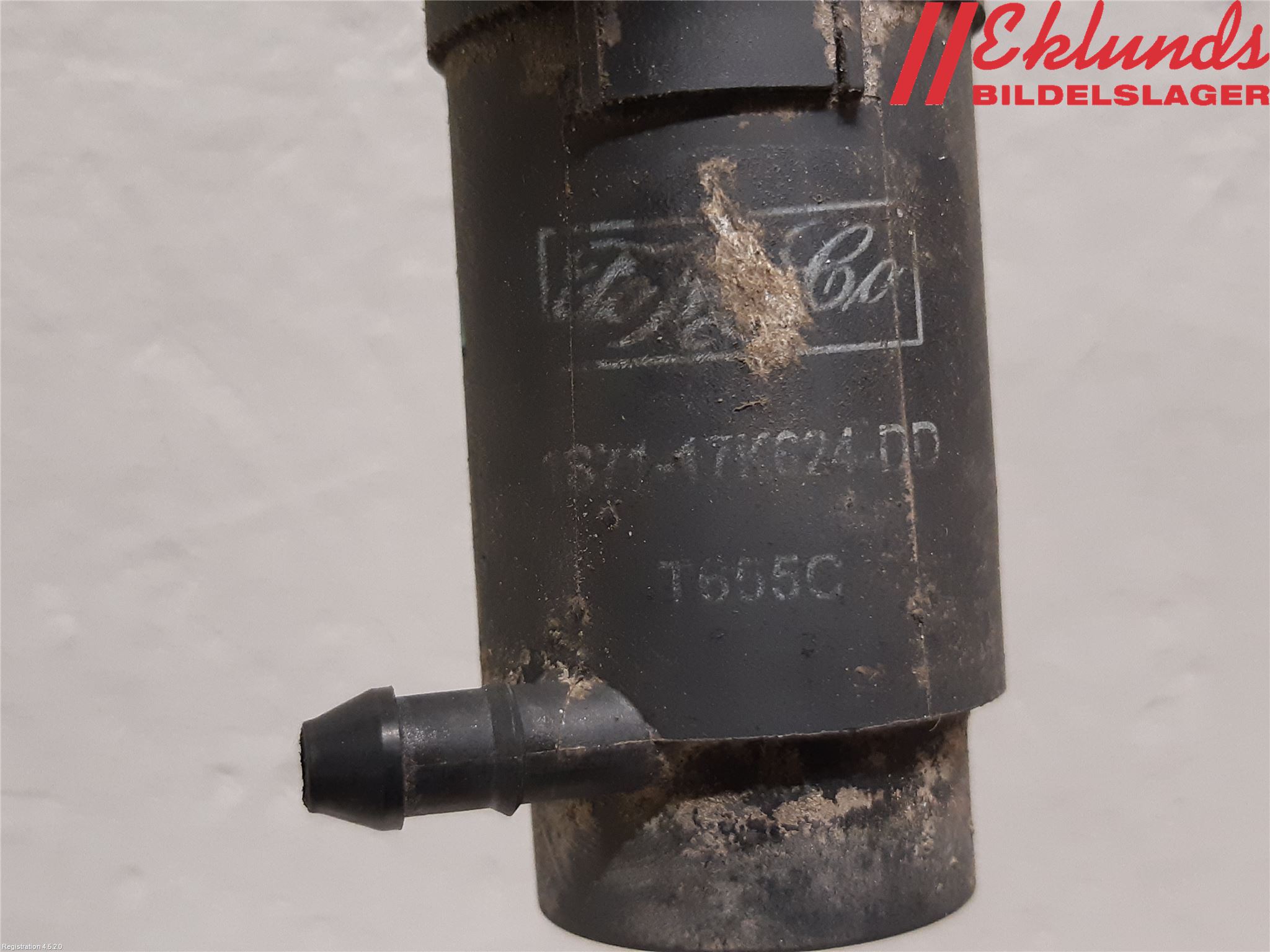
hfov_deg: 67.3
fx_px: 954
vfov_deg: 53.1
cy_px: 476
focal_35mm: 26
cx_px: 635
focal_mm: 3.93
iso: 250
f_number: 1.7
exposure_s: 1/25
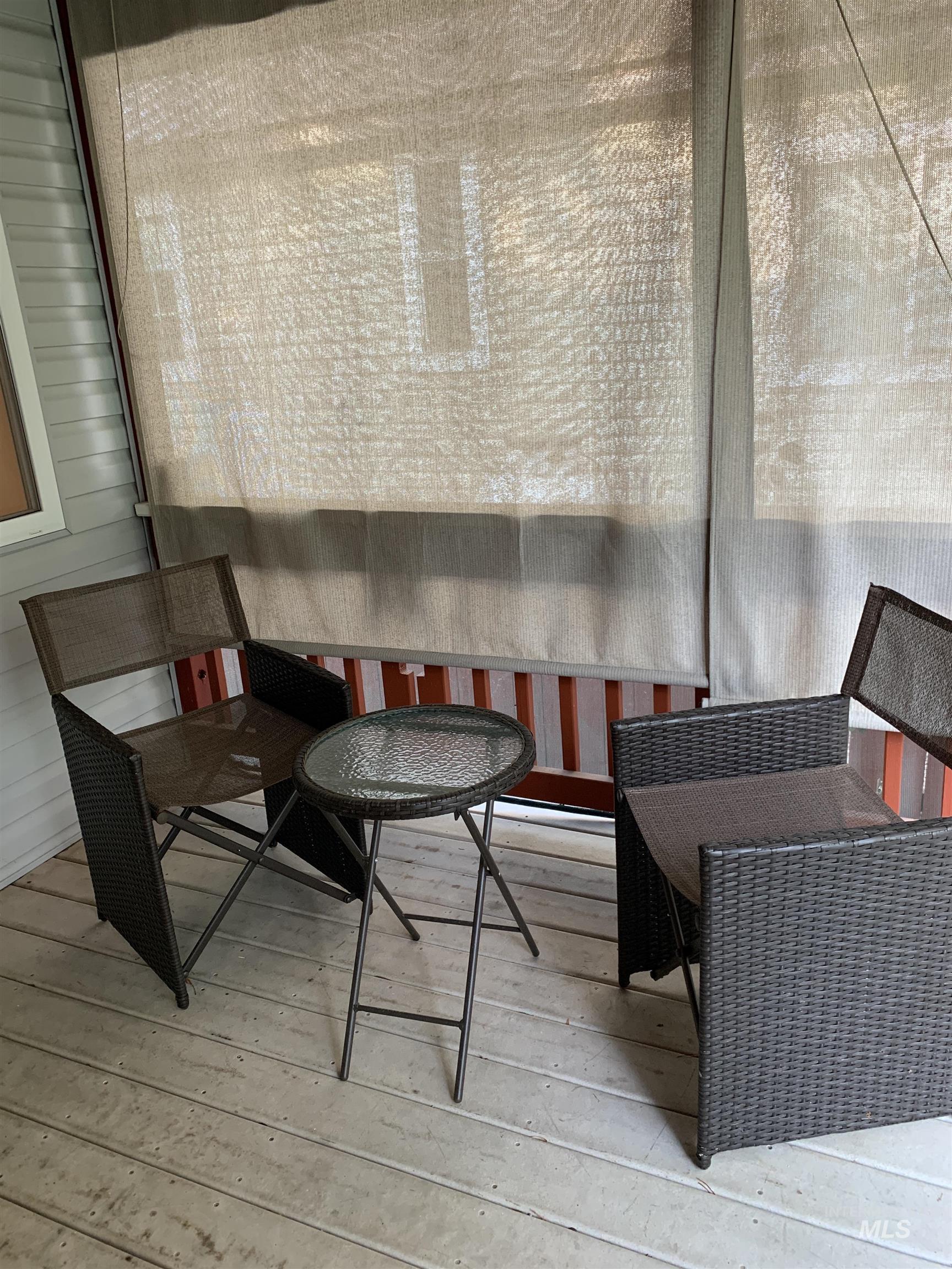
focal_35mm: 26
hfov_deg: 53.1
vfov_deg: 67.3
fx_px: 953
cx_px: 476
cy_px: 634
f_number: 1.8
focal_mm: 4.25
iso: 100
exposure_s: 1/60
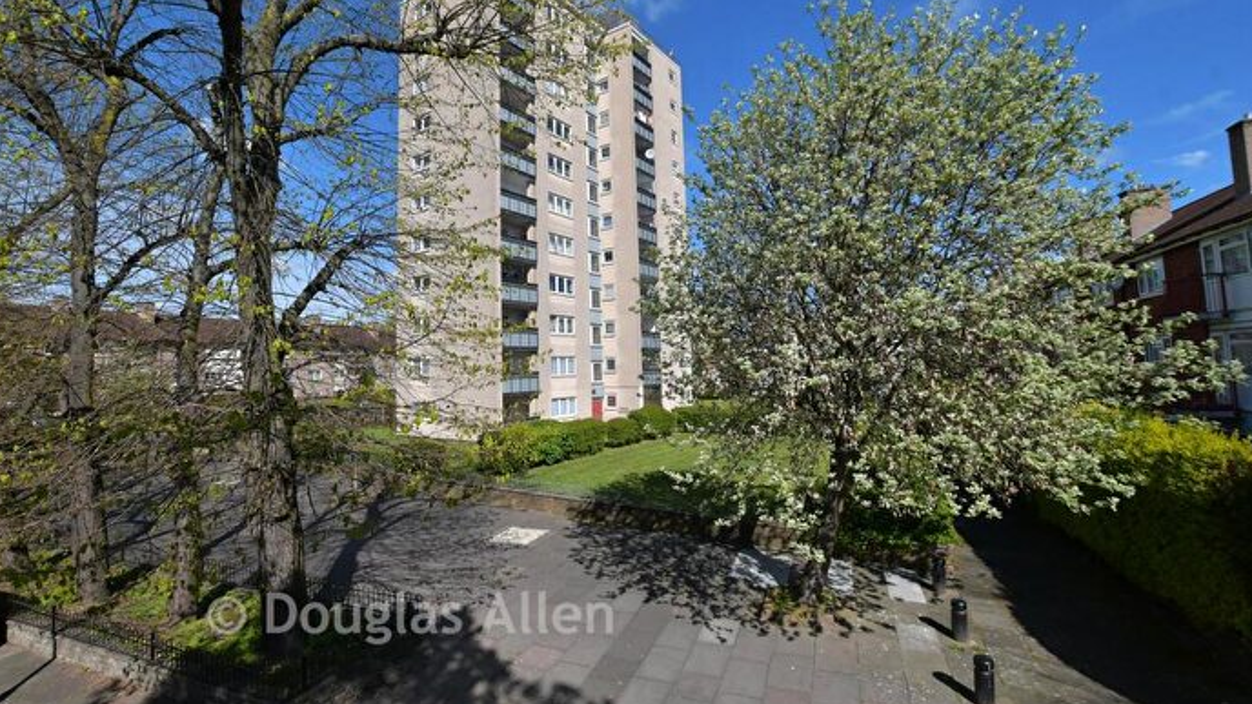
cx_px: 621
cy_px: 323
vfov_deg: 67.0
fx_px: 531
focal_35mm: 16
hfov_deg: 99.4
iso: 320
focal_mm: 10
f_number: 8
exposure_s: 1/1250
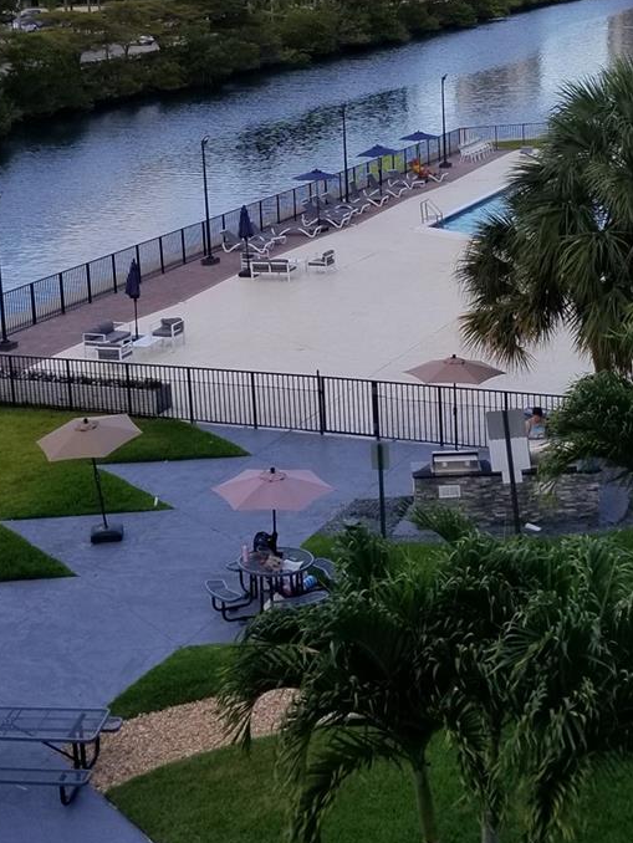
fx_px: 1121
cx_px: 262
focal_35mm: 46
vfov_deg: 39.8
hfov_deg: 31.5
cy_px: 183
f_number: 1.7
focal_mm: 4.25
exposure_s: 1/1361
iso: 50
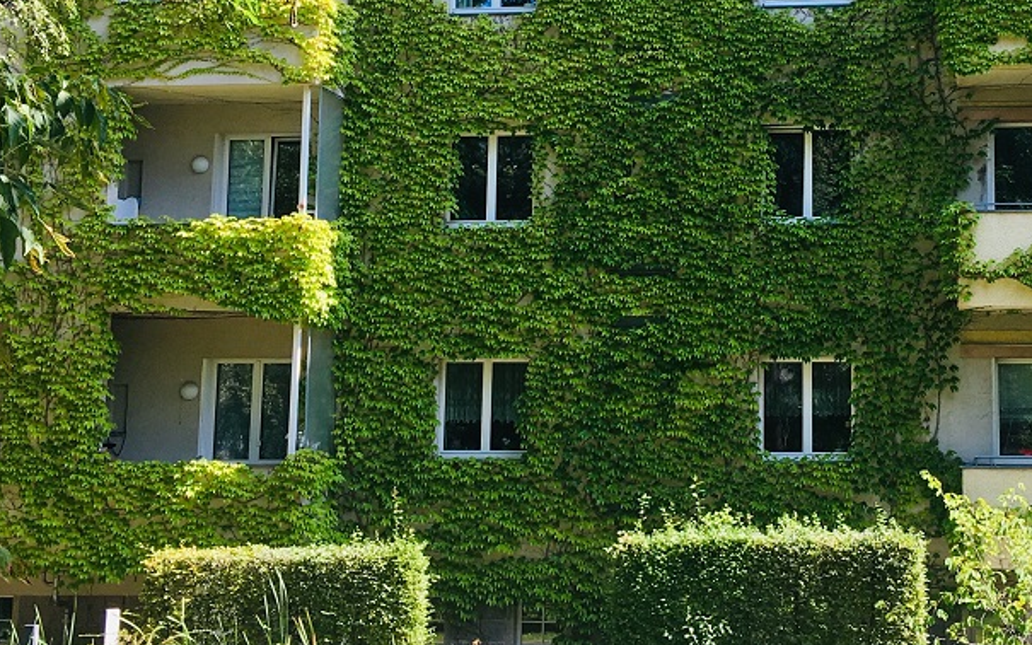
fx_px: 1828
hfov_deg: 31.1
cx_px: 739
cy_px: 147
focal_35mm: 65
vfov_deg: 19.8
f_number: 2.2
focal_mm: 4.15
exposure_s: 1/331
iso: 25
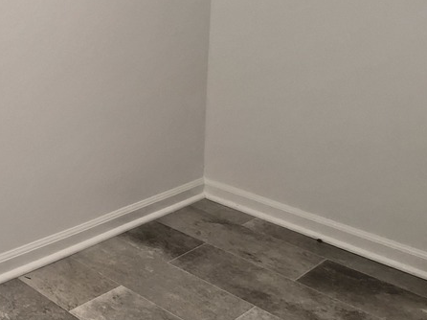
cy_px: -32
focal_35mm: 42
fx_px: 518
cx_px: -166
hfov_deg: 31.1
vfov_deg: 30.7
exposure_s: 1/60
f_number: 2.2
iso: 125
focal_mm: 1.7
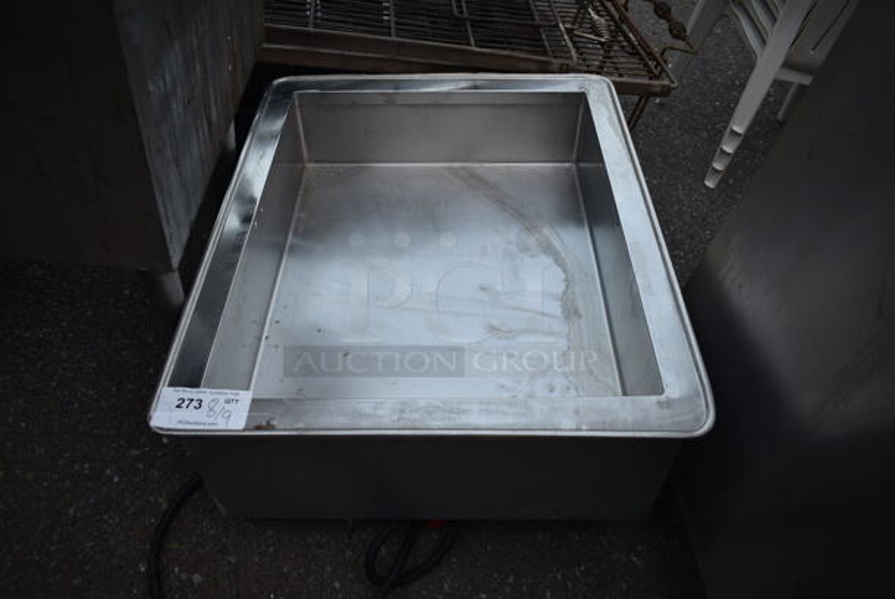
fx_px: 672
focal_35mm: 27
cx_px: 448
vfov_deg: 48.0
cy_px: 300
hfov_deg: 67.3
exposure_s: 1/50
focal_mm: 18
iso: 100
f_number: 3.5
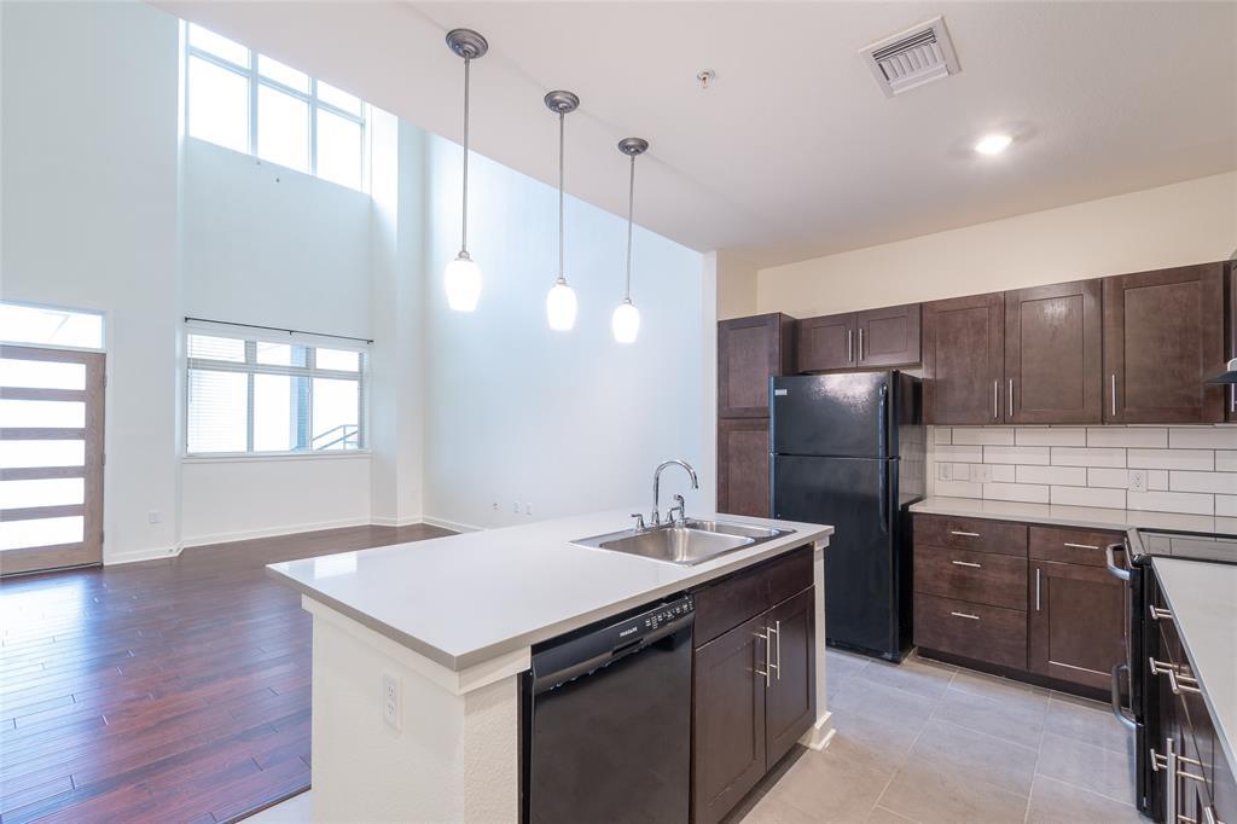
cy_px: 412
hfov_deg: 100.4
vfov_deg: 77.3
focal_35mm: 15
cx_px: 618
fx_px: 515
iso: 100
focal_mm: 10
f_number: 8
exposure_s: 1/1.25
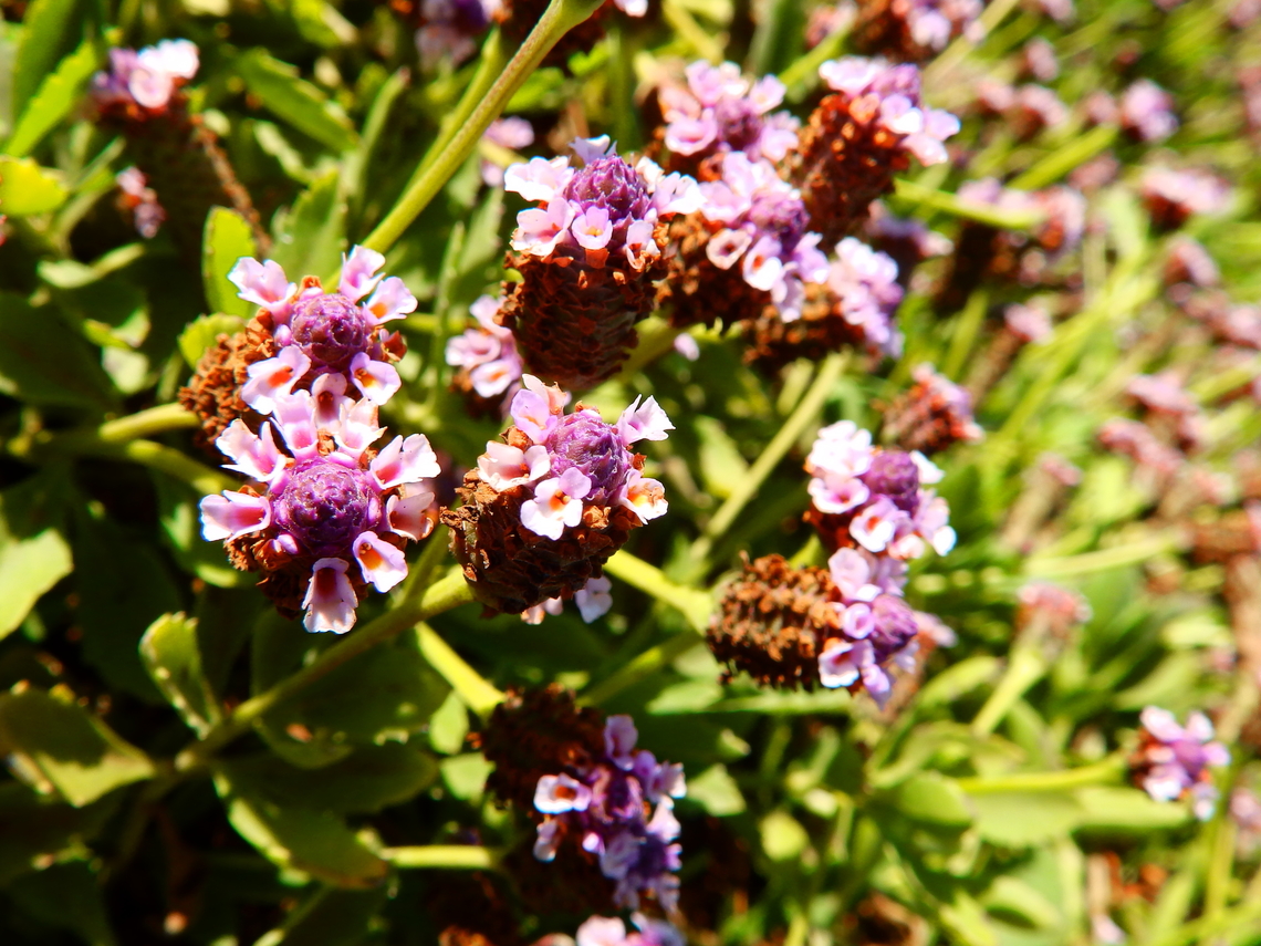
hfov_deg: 56.8
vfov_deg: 44.2
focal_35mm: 32
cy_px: 473
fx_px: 1166
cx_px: 630
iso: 80
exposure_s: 1/250
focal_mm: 5.7
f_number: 4.5
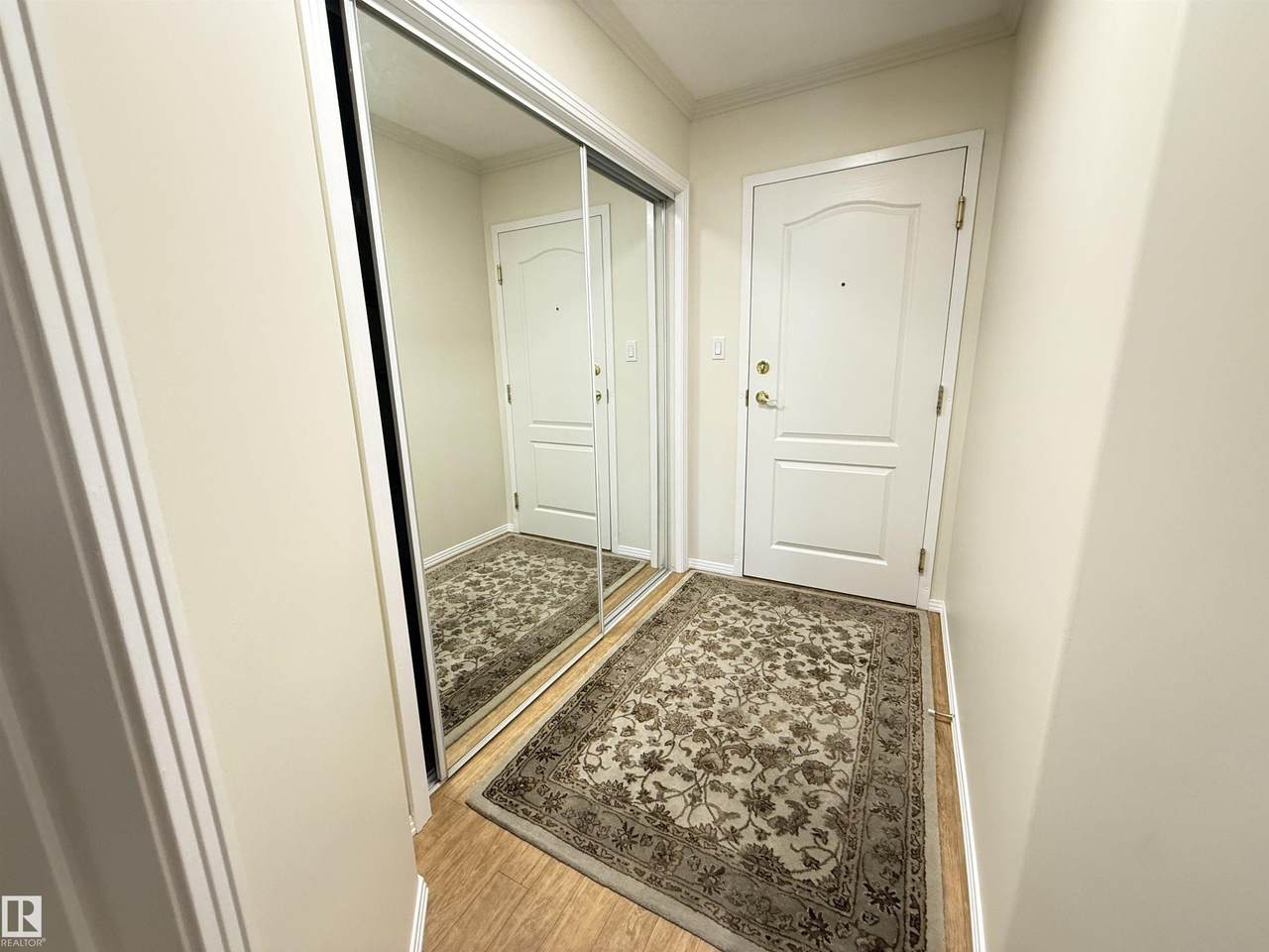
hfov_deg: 102.1
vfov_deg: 85.7
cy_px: 476
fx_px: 513
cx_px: 634
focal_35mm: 14
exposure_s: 1/60
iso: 320
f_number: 2.2
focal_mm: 2.22
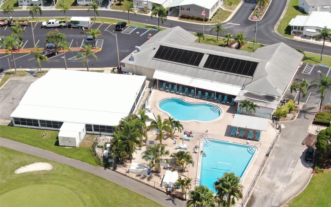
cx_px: 166
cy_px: 110
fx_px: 460
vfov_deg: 25.3
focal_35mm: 51
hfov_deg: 39.6
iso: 100
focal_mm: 8.6
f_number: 3.8
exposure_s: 1/320
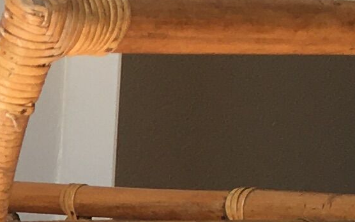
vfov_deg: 5.8
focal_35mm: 223
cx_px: -585
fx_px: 2157
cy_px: 375
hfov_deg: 8.4
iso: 25
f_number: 2.2
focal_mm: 4.15
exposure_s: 1/203
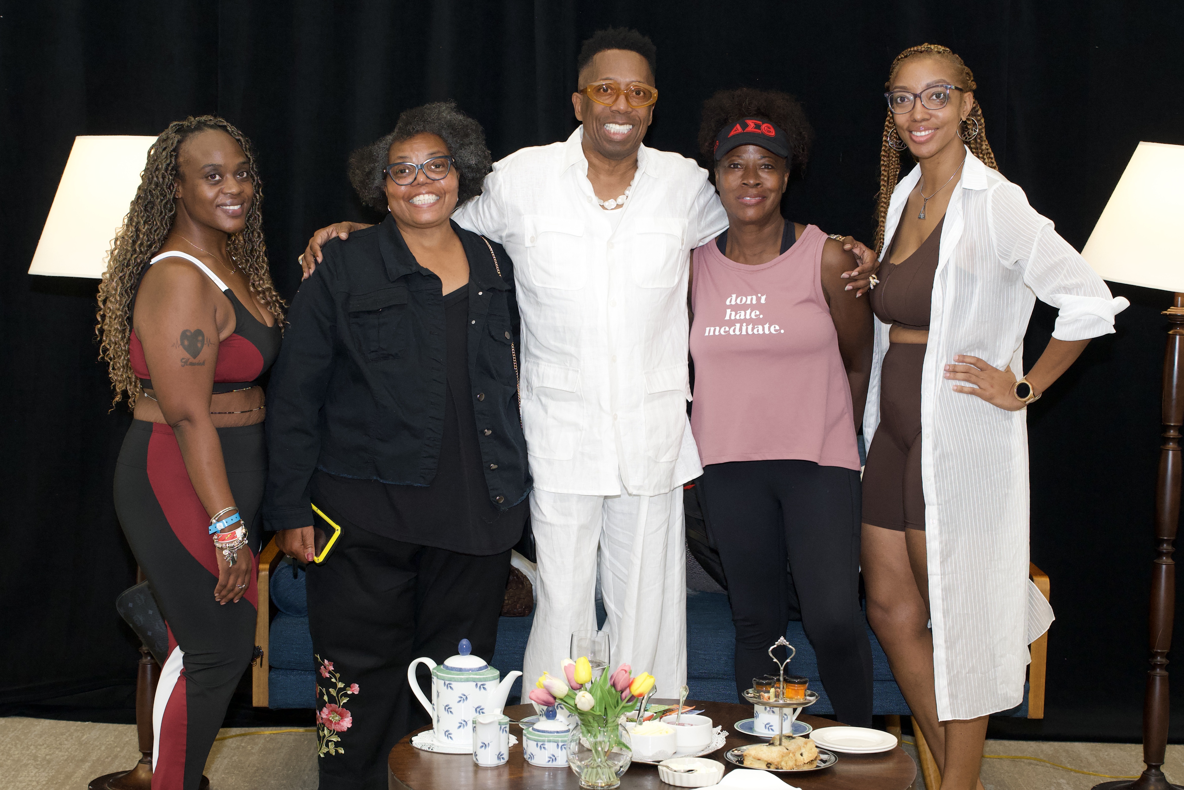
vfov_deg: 22.6
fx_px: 1974
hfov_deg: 33.4
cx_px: 592
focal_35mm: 60
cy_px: 395
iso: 2000
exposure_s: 1/250
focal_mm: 40
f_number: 4.5
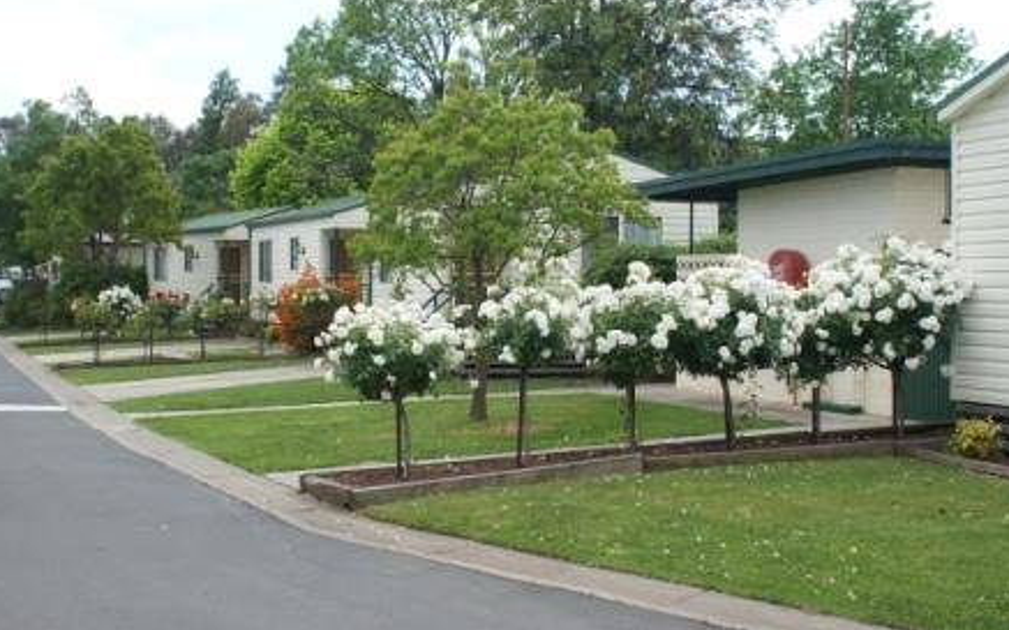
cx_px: 503
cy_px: 330
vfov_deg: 27.4
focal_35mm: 47
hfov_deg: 42.7
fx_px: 1292
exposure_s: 1/80
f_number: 10
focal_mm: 30
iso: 100
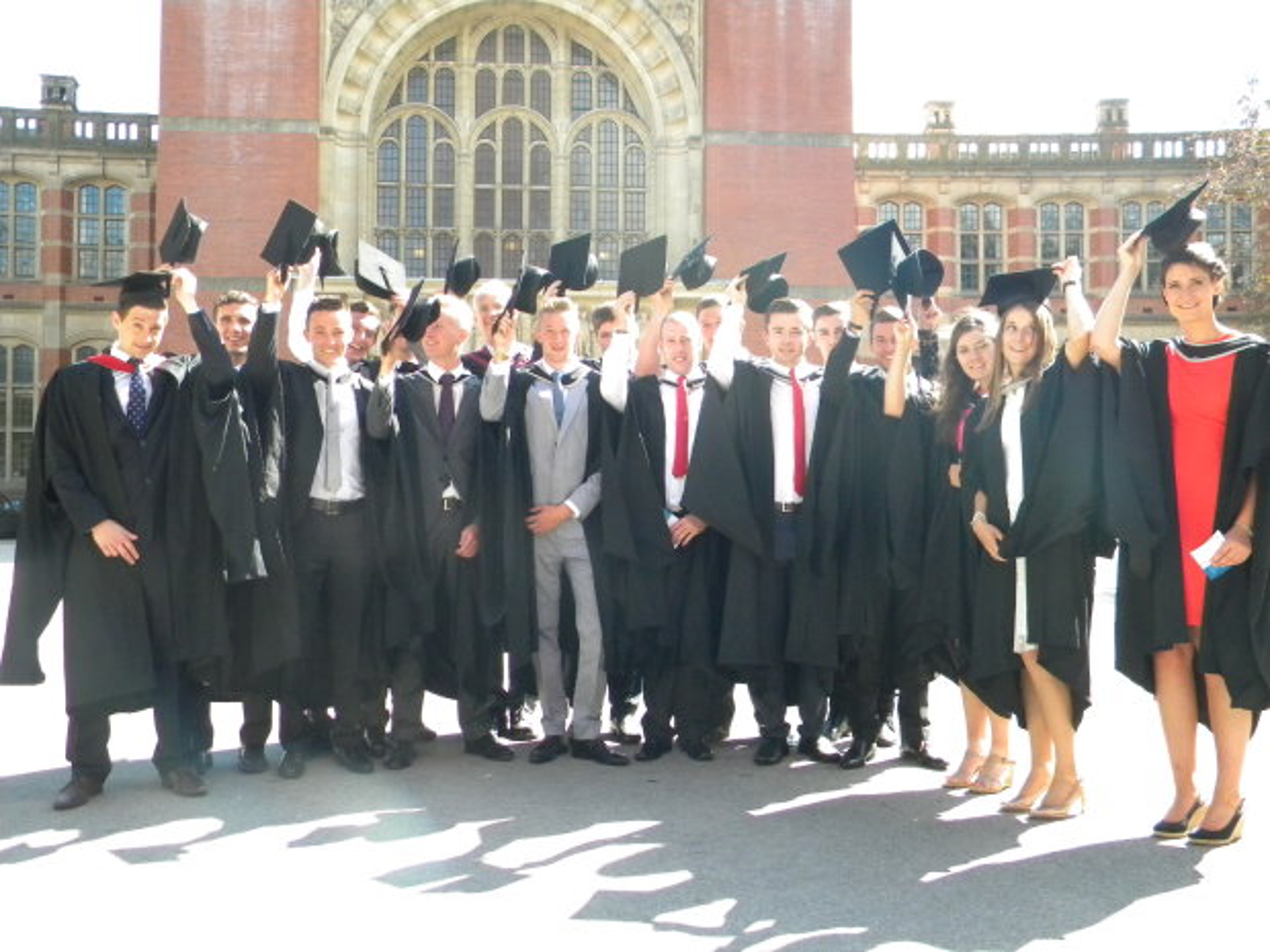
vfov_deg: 39.7
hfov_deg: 51.4
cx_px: 635
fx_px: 1321
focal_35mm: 36
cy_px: 476
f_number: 3.7
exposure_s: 1/503
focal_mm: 6.4
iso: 400
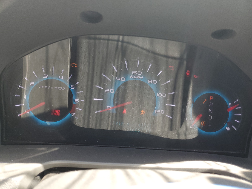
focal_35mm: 26
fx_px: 189
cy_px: 94
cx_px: 126
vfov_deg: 53.1
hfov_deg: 67.3
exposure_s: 1/141
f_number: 1.5
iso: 50
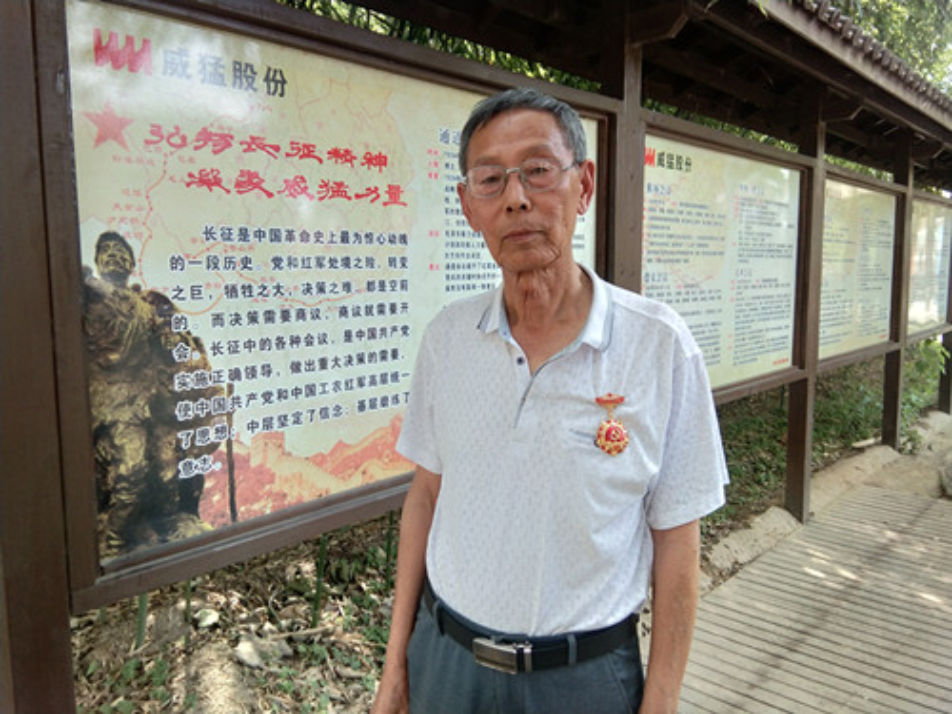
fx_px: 853
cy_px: 357
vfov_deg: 45.4
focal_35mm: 31
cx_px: 476
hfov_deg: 58.4
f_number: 2.2
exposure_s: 1/50
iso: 80
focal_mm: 3.69
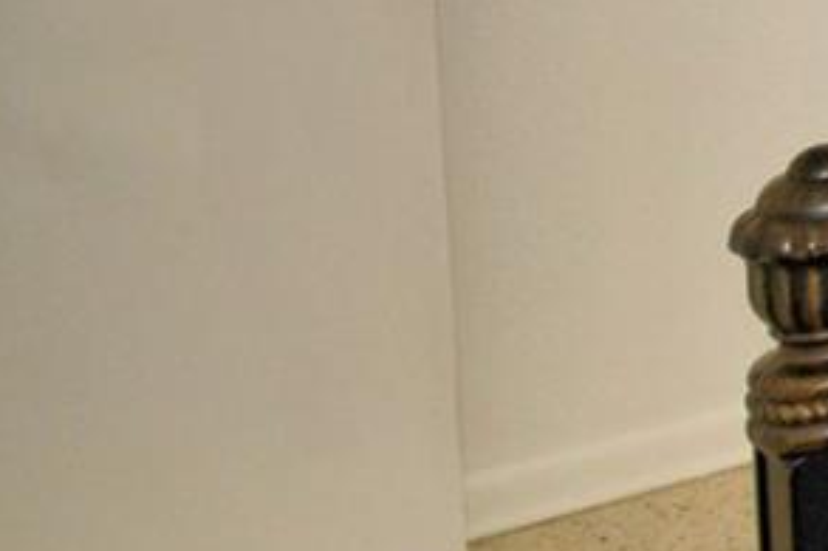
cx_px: 2210
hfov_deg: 13.3
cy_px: -353
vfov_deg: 15.0
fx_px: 1885
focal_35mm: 82
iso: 100
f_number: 4.5
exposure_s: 1/100
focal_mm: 10
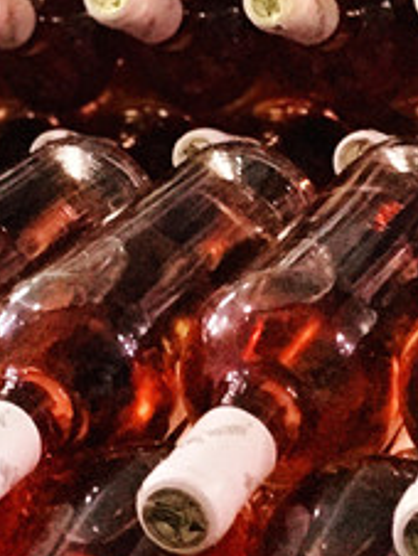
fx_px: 2427
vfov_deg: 13.0
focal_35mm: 151
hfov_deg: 9.7
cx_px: -133
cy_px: 177
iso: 1250
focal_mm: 6.6
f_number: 2.8
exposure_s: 1/50
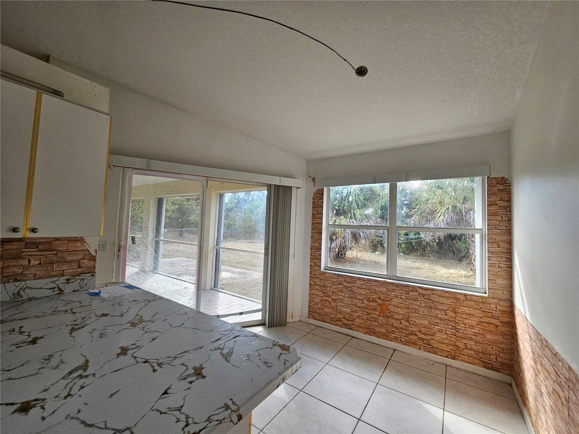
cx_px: 290
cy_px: 217
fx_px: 217
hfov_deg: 106.2
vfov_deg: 89.9
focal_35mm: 13
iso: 160
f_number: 2.2
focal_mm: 2.2
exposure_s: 1/359
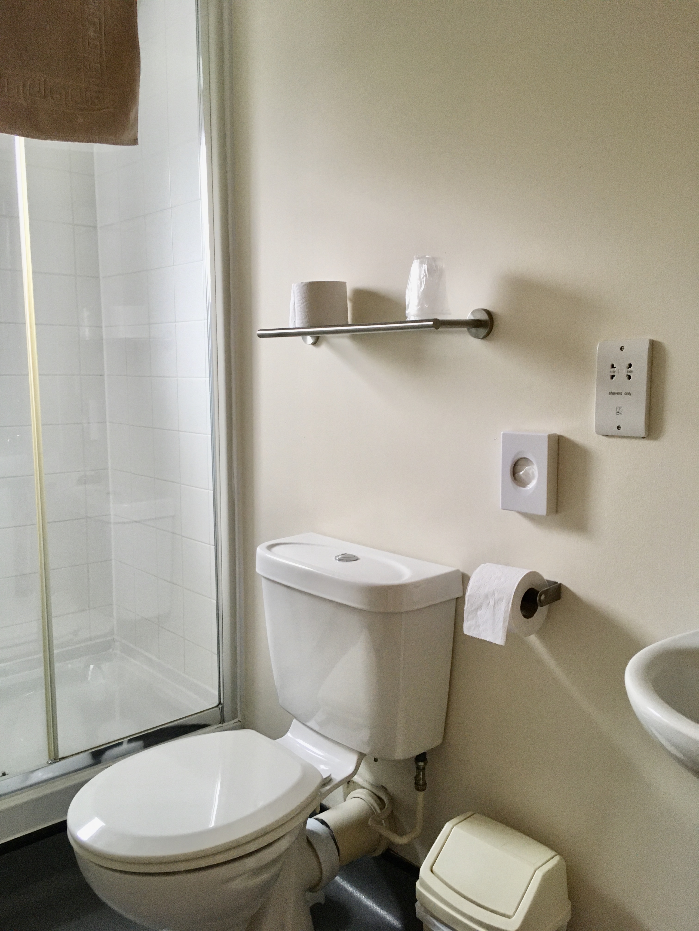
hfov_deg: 48.2
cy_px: 466
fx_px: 781
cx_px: 350
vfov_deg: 61.7
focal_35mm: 29
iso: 160
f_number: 2.2
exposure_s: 1/33
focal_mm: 4.15
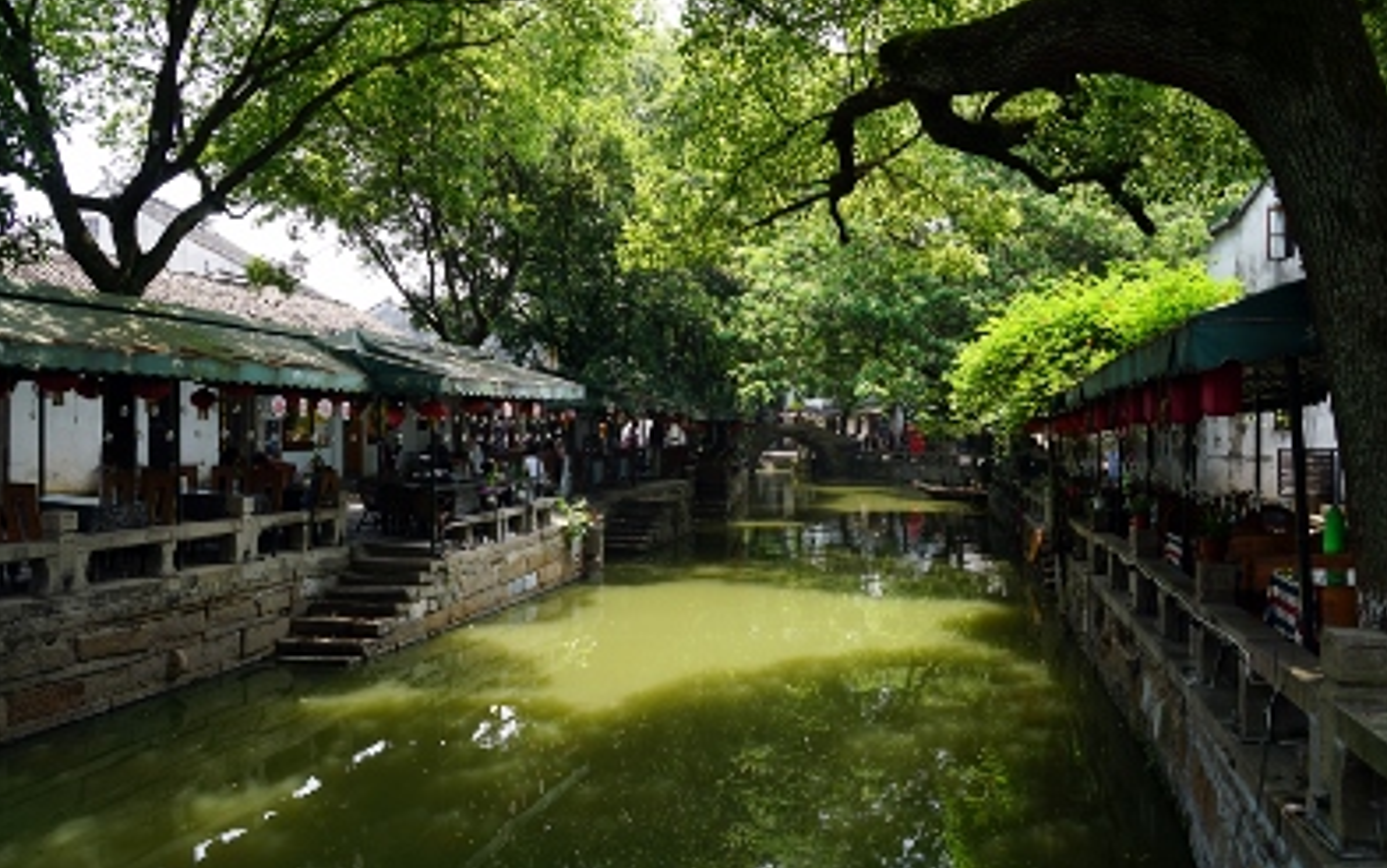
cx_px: 699
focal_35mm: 28
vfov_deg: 44.6
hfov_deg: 66.4
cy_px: 457
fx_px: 1059
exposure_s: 1/100
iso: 100
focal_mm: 18
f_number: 5.6
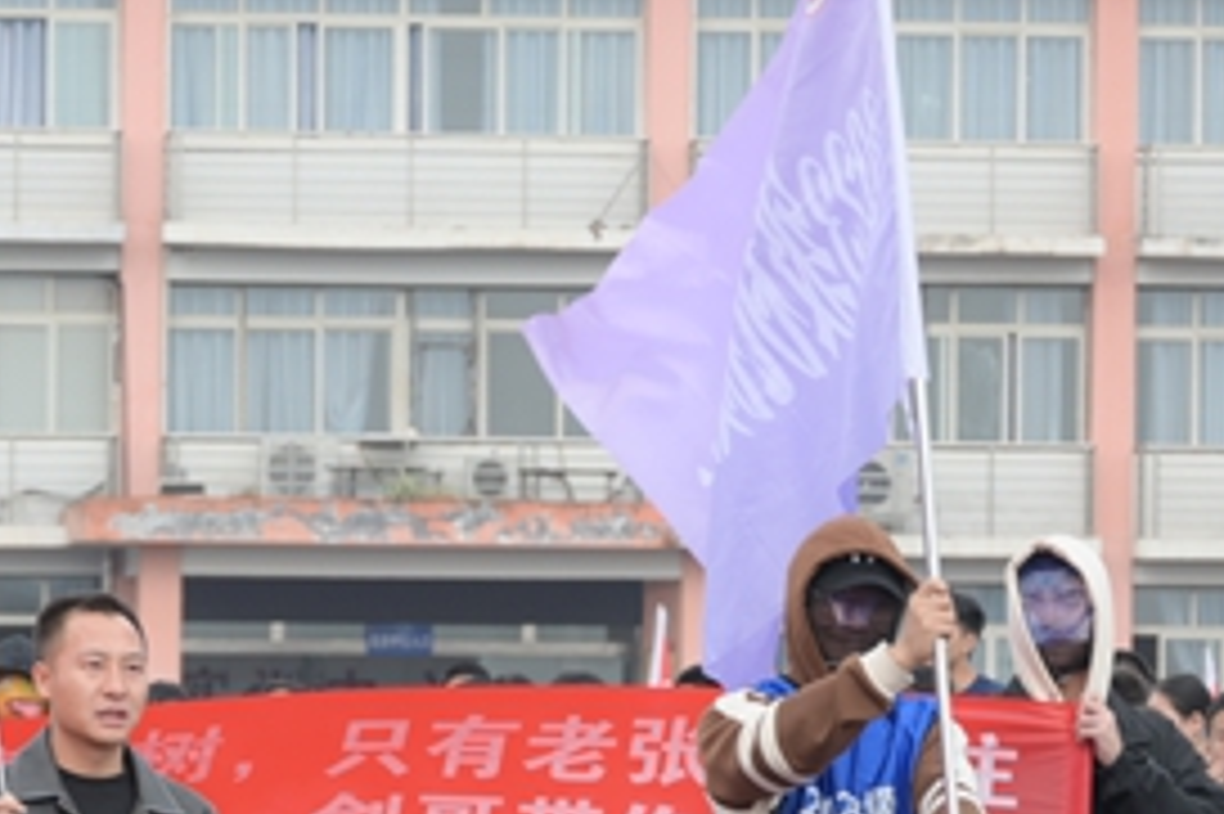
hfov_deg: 7.6
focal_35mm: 272
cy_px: 843
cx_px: 256
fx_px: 9248
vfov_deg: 5.0
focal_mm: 77
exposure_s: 1/250
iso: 160
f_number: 5.3
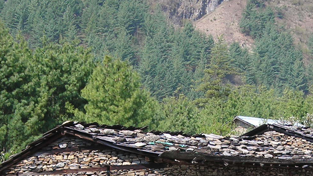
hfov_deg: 13.7
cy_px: 209
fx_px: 1303
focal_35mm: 157
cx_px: 194
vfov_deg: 7.7
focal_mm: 9.1
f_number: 3.6
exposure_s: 1/246
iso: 50
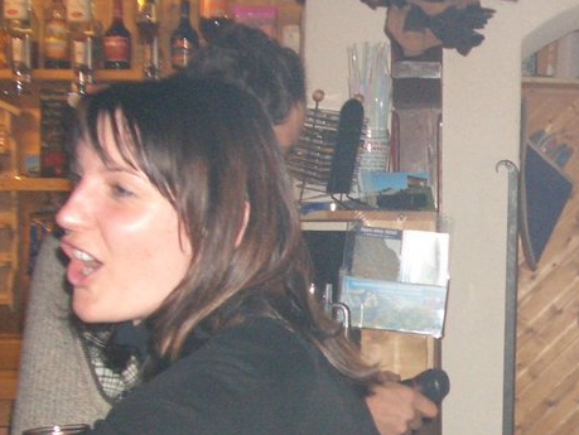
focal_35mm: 78
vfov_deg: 18.6
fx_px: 1306
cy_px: 401
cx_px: 582
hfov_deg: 23.9
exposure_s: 1/60
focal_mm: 5.8
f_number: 2.6
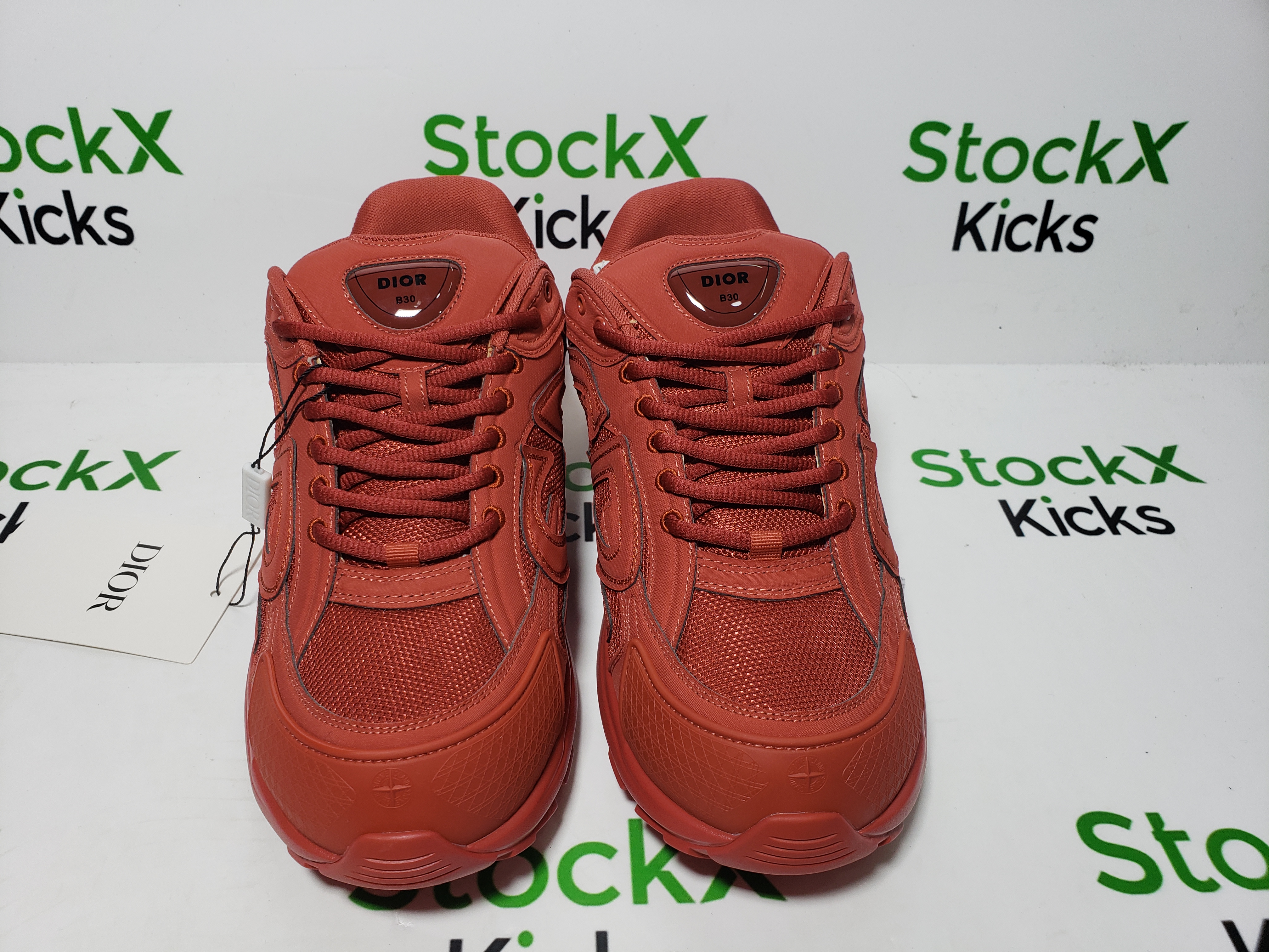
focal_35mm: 26
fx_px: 953
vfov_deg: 53.1
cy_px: 476
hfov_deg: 67.3
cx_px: 634
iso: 50
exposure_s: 1/179
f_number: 2.4
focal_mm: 4.3
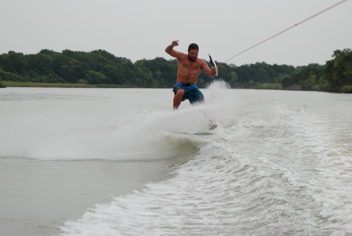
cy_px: 118
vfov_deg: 11.5
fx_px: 1175
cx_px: 176
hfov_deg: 17.0
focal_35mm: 120
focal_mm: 80
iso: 250
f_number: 5.6
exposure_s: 1/500
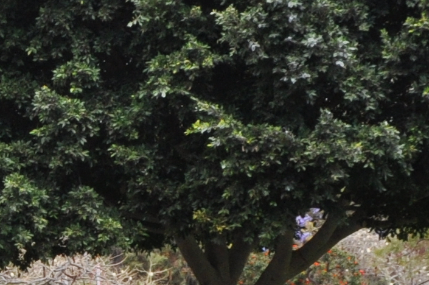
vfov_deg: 6.2
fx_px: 2606
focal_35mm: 219
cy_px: 332
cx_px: -353
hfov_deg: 9.0
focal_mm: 24
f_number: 16
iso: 500
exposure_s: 1/200
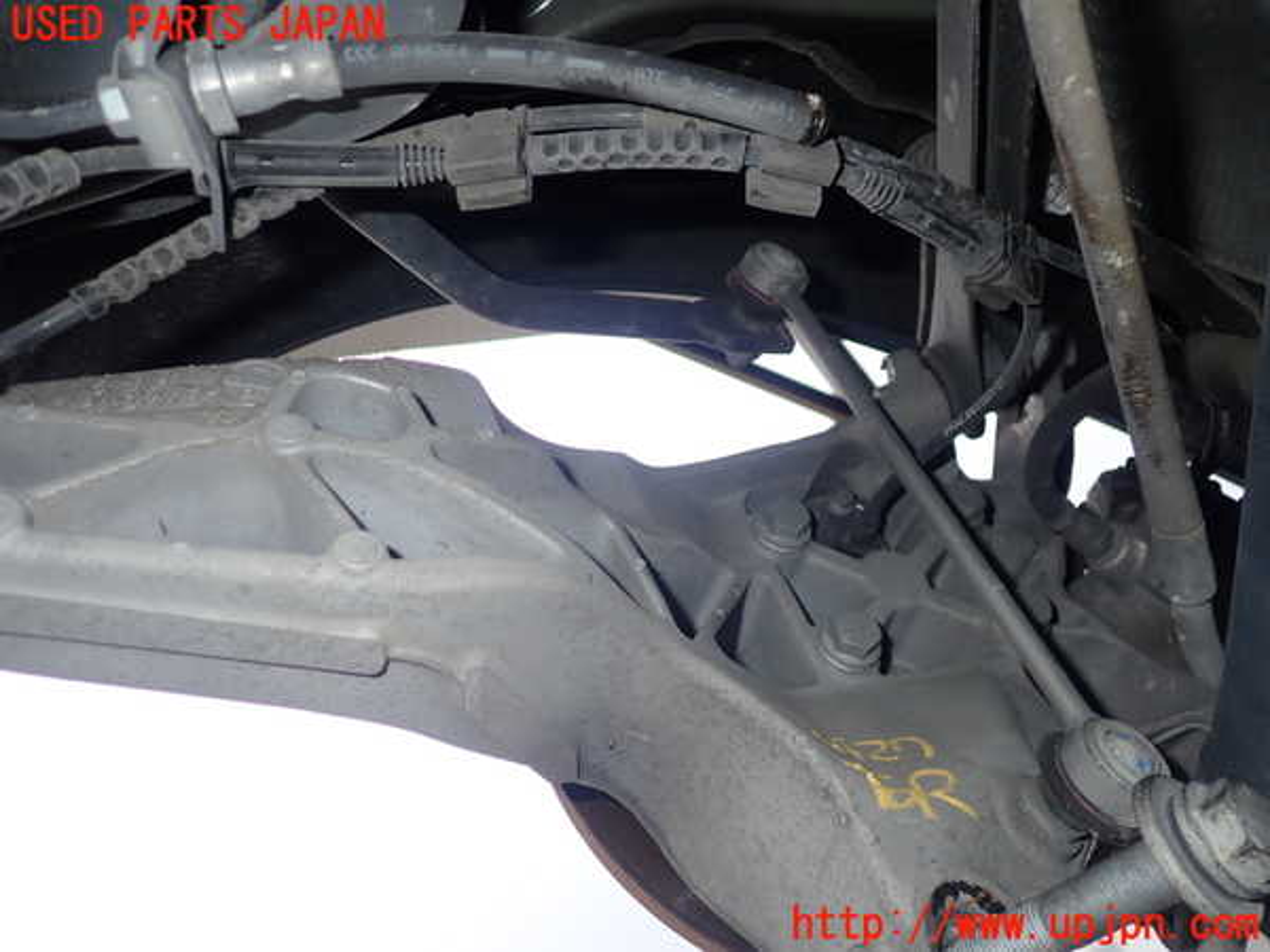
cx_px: 635
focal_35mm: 30
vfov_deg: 46.8
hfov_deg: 60.0
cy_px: 476
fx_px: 1101
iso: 125
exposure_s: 1/30
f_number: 6.3
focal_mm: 5.5
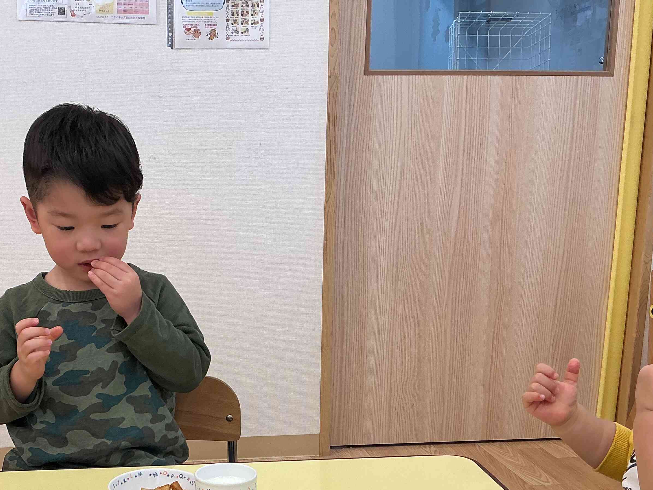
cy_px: 388
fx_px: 924
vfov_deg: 29.1
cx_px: 227
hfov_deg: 38.5
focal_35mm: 49
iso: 32
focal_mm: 3
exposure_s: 1/100
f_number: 1.8
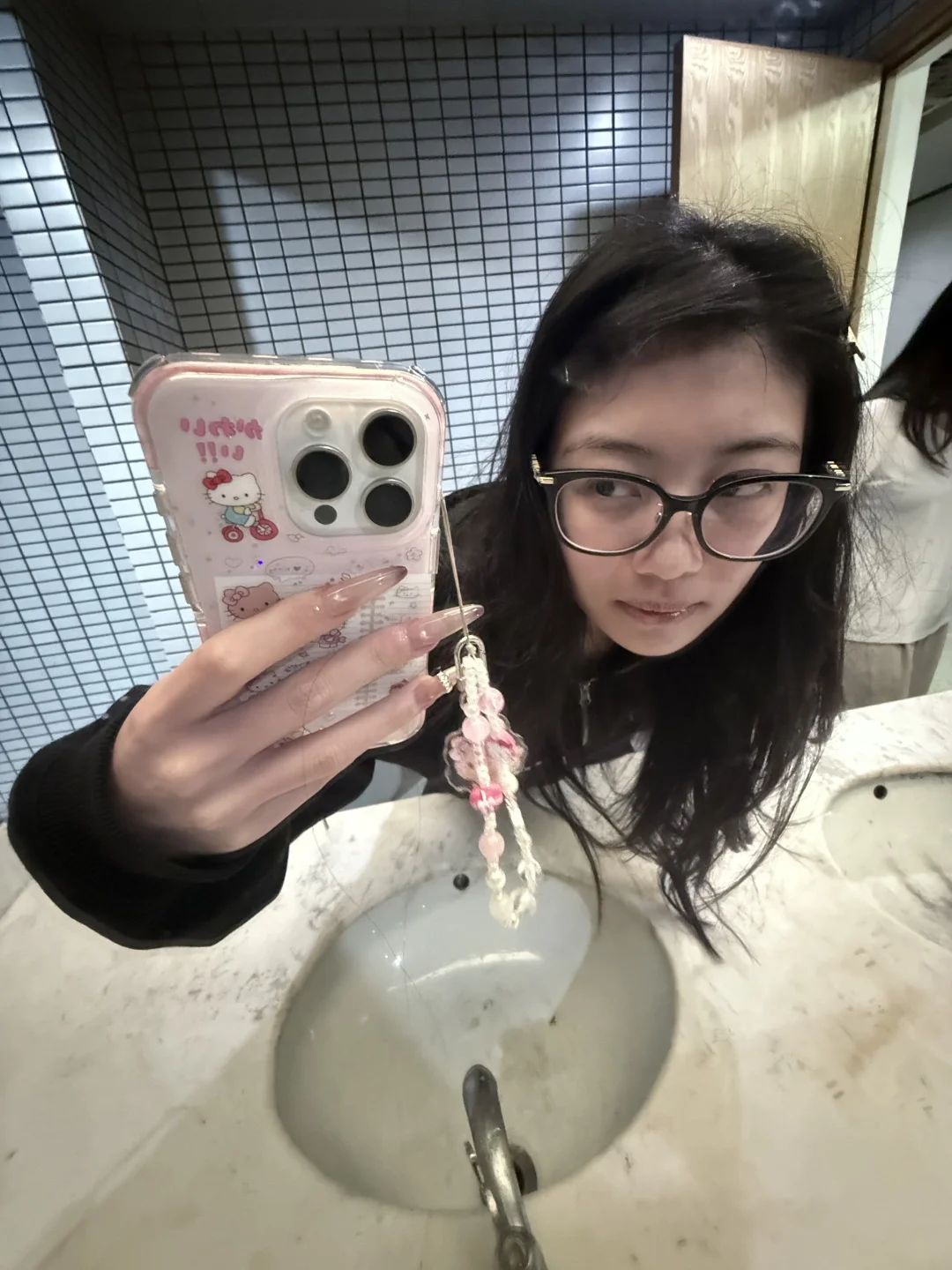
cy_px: 635
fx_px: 513
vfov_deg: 102.1
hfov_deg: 85.7
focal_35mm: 14
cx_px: 476
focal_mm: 2.22
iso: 1250
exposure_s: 1/25
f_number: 2.2
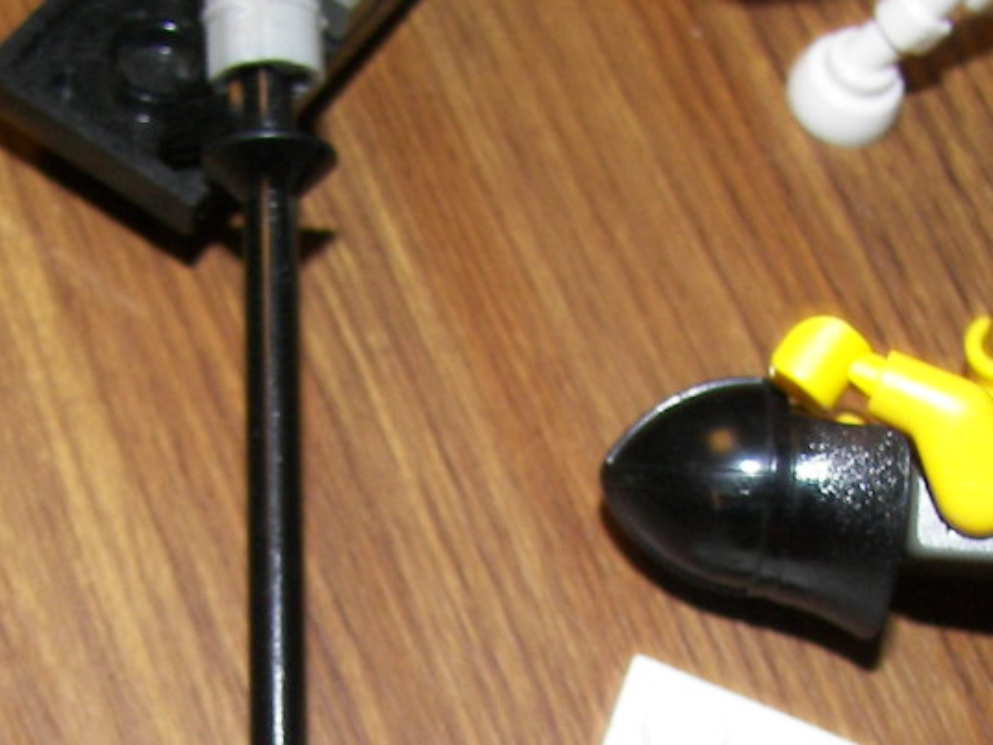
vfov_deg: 16.6
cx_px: 413
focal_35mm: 86
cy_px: 845
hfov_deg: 22.7
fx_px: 2467
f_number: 2.8
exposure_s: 1/30
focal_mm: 6
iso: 100
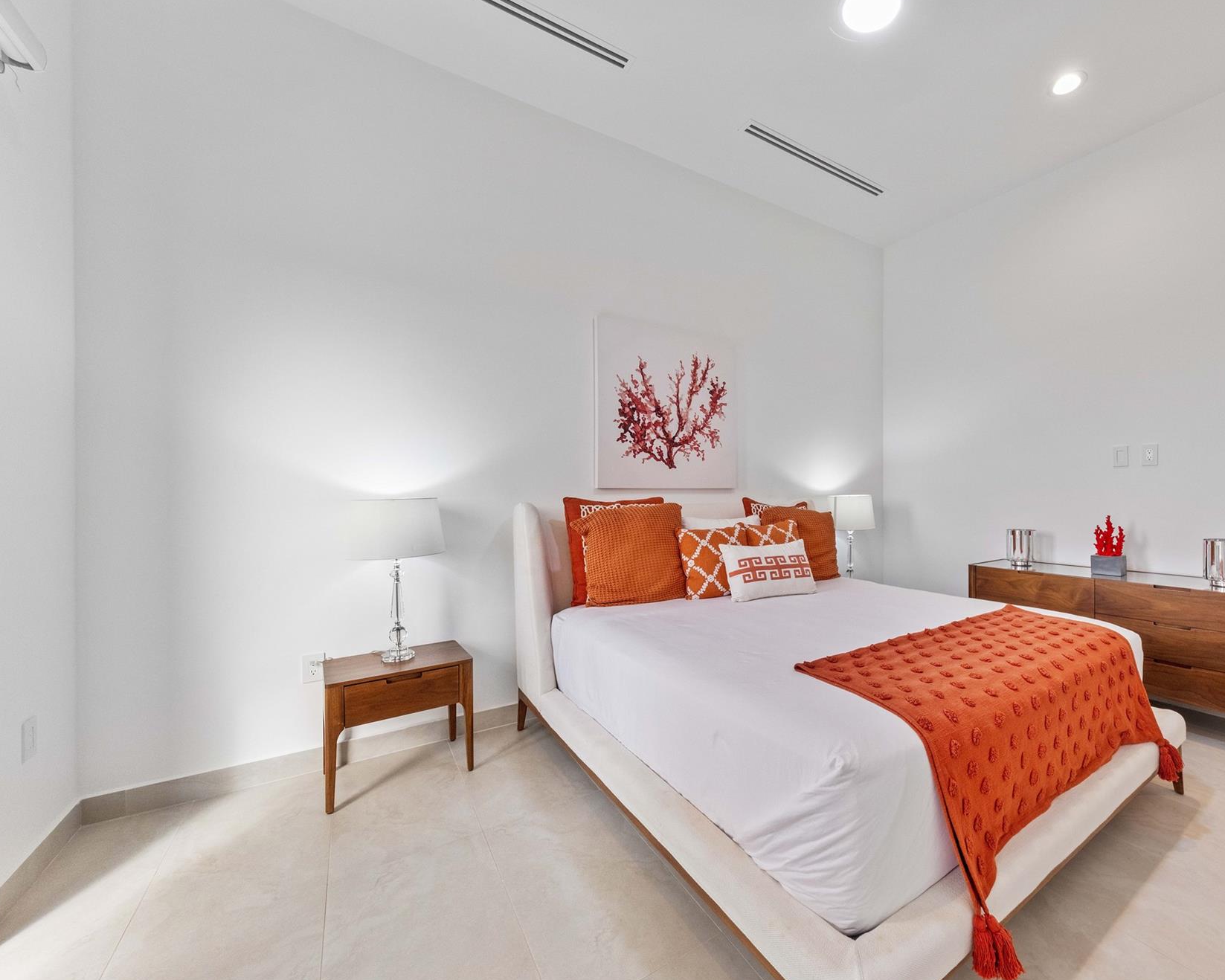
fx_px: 508
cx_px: 744
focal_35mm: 14
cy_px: 497
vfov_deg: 88.0
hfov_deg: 99.2
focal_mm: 8
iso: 400
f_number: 8
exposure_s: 1/2
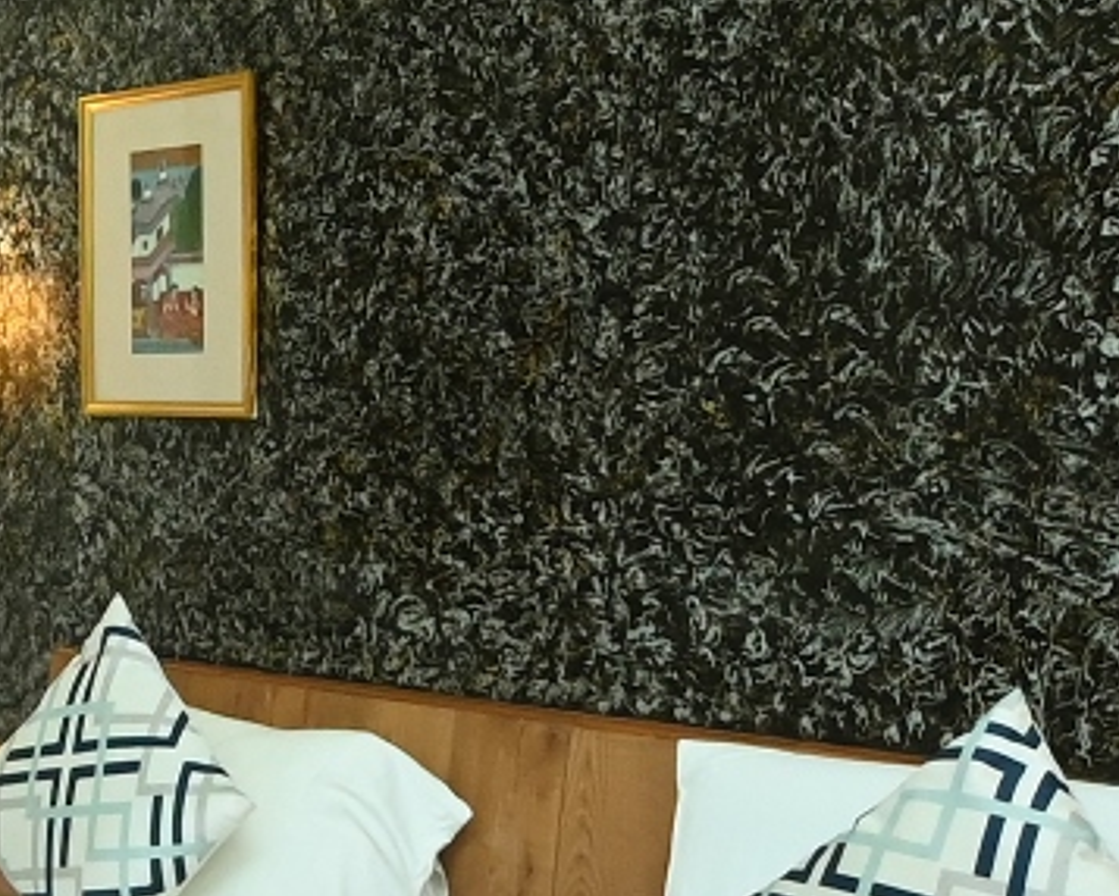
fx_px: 2054
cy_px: 667
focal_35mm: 62
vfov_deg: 24.4
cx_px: -304
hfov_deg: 26.3
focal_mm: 10
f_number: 5.6
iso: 2000
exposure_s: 1/125
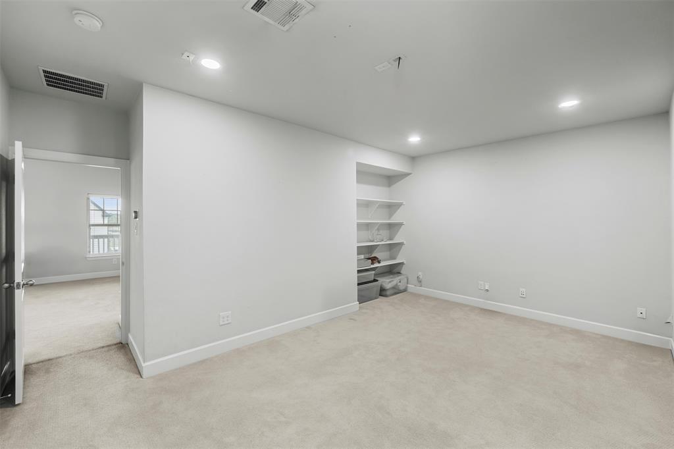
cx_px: 337
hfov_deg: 104.3
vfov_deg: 81.2
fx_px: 262
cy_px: 224
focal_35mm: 14
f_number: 8
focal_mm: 14
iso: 400
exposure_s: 1.6
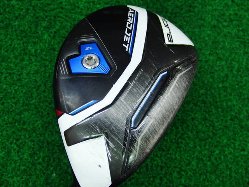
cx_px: 124
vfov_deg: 38.7
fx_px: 266
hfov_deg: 50.1
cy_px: 94
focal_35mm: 37
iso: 400
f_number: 3.6
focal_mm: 6.42
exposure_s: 1/80
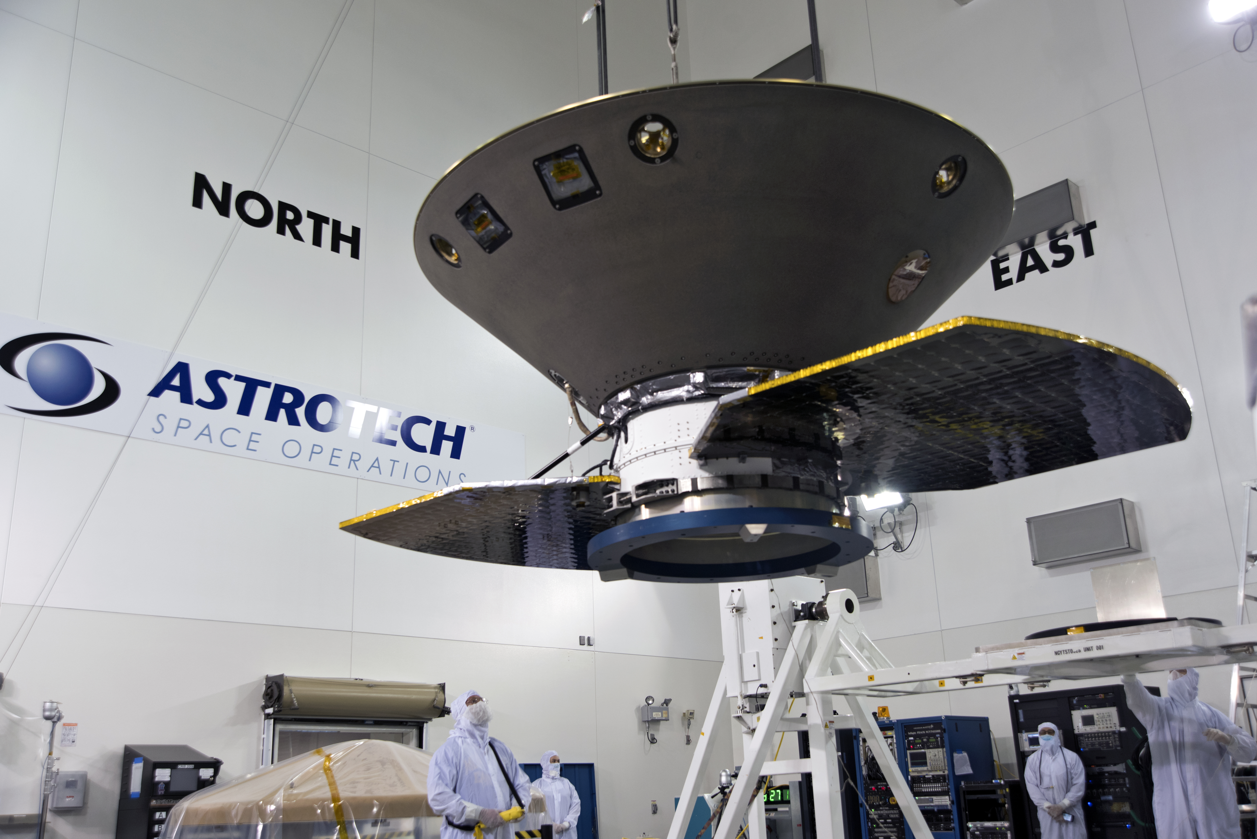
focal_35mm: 34
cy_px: 420
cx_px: 628
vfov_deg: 38.9
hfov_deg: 55.8
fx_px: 1187
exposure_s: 1/100
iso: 400
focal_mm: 34
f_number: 5
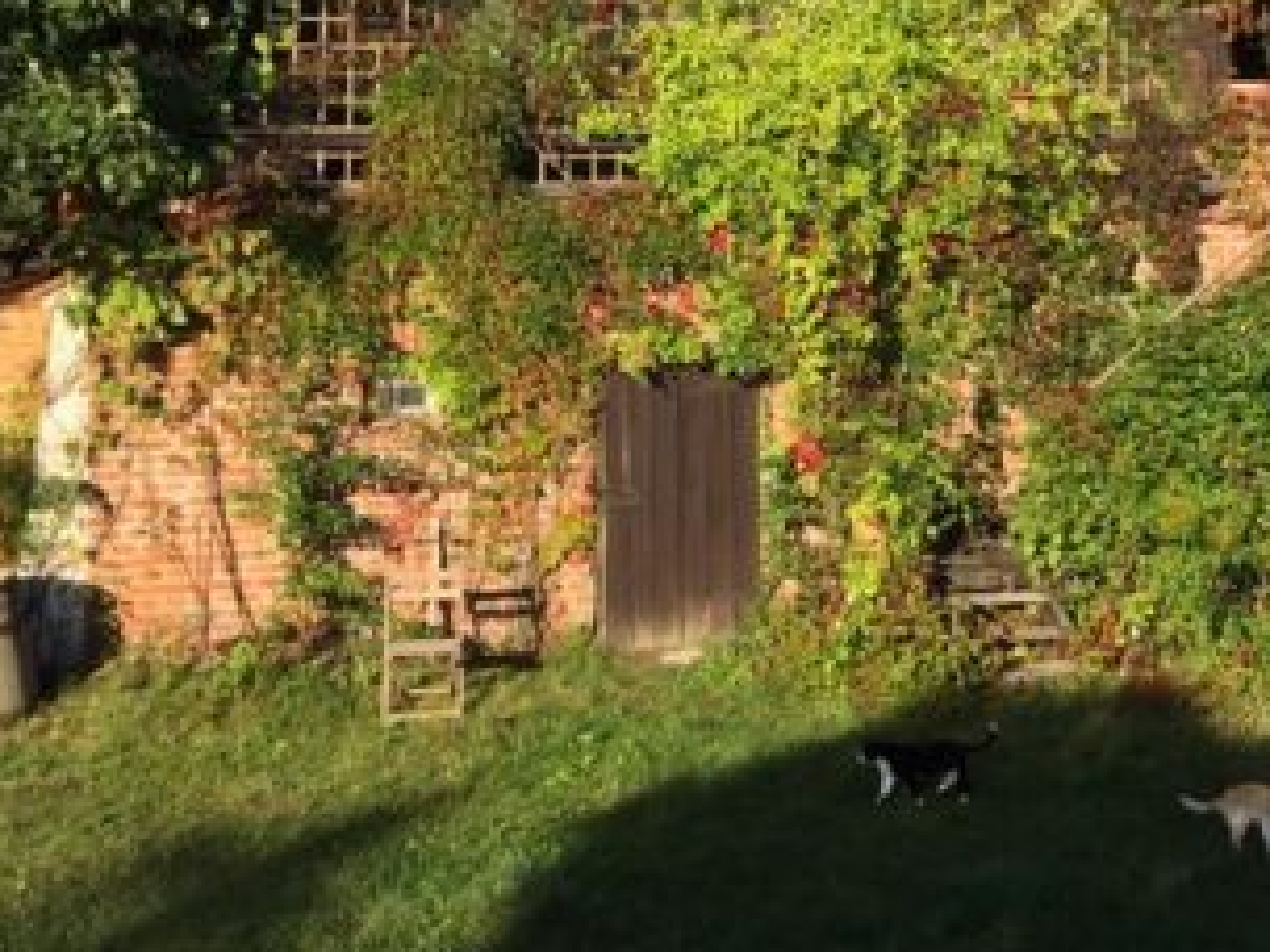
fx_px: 2238
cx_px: 969
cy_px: 50
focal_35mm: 61
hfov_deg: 31.1
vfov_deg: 23.2
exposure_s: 1/1130
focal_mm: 4.15
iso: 32
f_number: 2.2
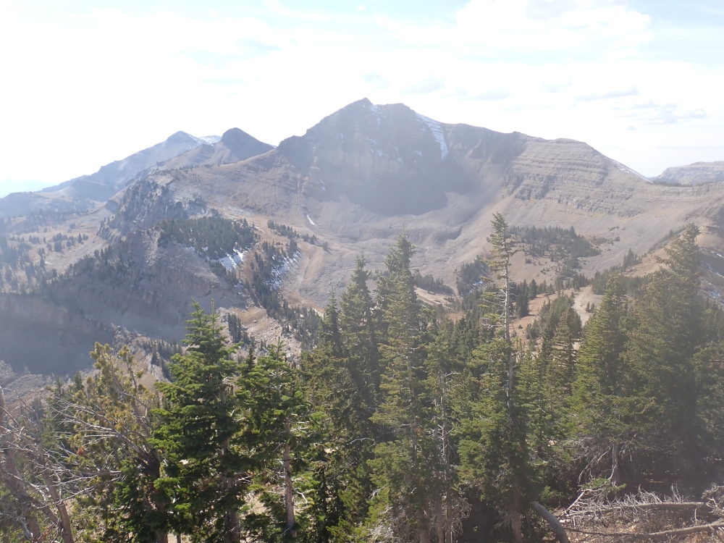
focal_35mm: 30
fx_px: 627
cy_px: 272
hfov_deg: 60.0
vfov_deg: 46.8
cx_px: 362
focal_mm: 5.4
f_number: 9
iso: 100
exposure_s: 1/100
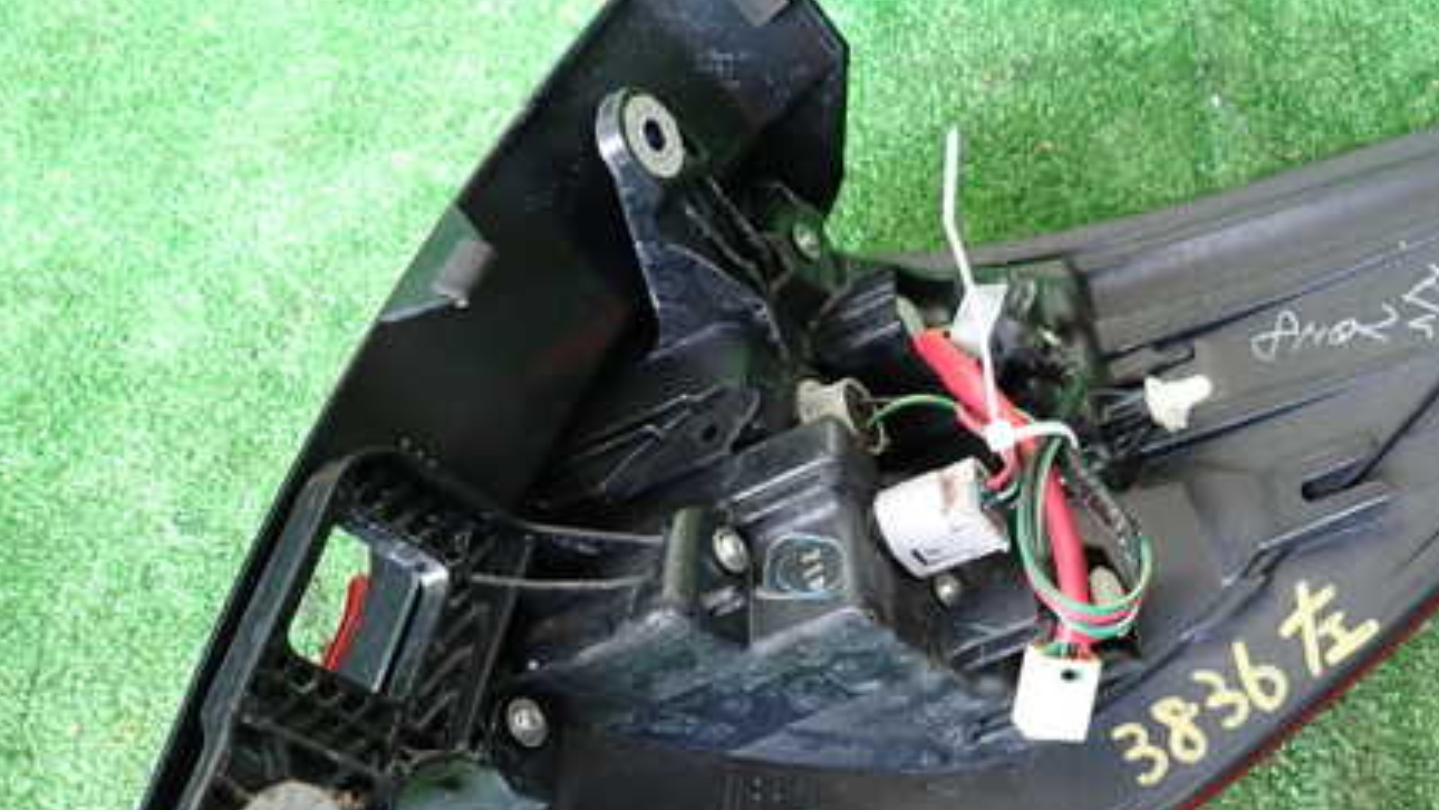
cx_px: 967
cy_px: 485
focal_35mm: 38
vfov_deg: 31.1
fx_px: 1450
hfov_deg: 51.7
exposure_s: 1/40
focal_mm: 4.5
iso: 200
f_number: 2
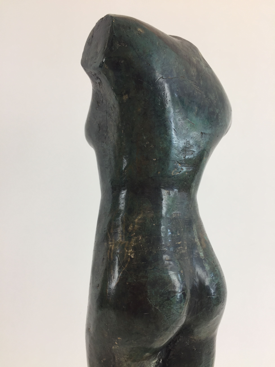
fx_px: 307
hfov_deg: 48.2
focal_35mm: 29
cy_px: 184
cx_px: 138
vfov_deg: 61.7
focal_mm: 4.15
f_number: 2.2
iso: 40
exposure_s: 1/50
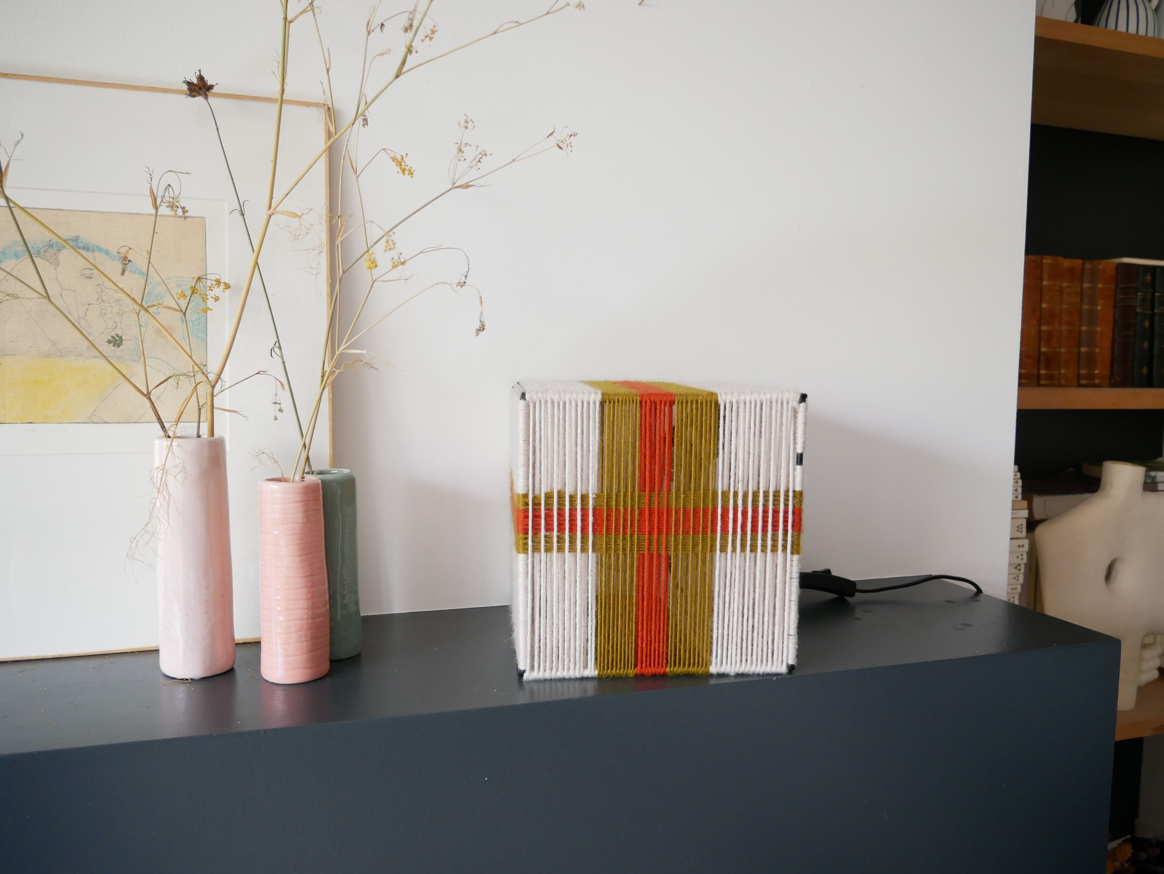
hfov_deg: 63.4
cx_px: 582
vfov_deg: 49.8
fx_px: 942
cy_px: 437
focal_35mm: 28
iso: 800
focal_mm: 14
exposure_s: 1/60
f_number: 3.6
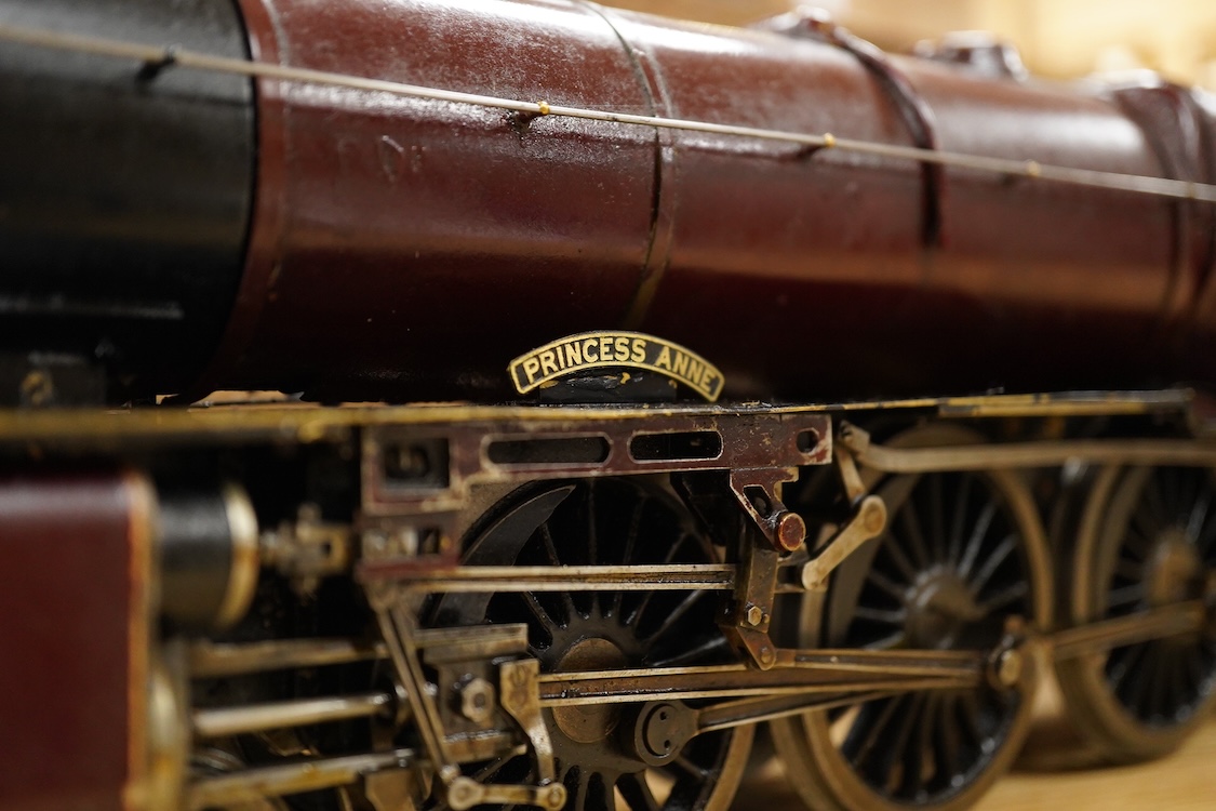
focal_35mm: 45
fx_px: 1520
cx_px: 608
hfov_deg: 43.6
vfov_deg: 29.9
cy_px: 406
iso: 2000
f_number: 3.5
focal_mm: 30
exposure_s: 1/125
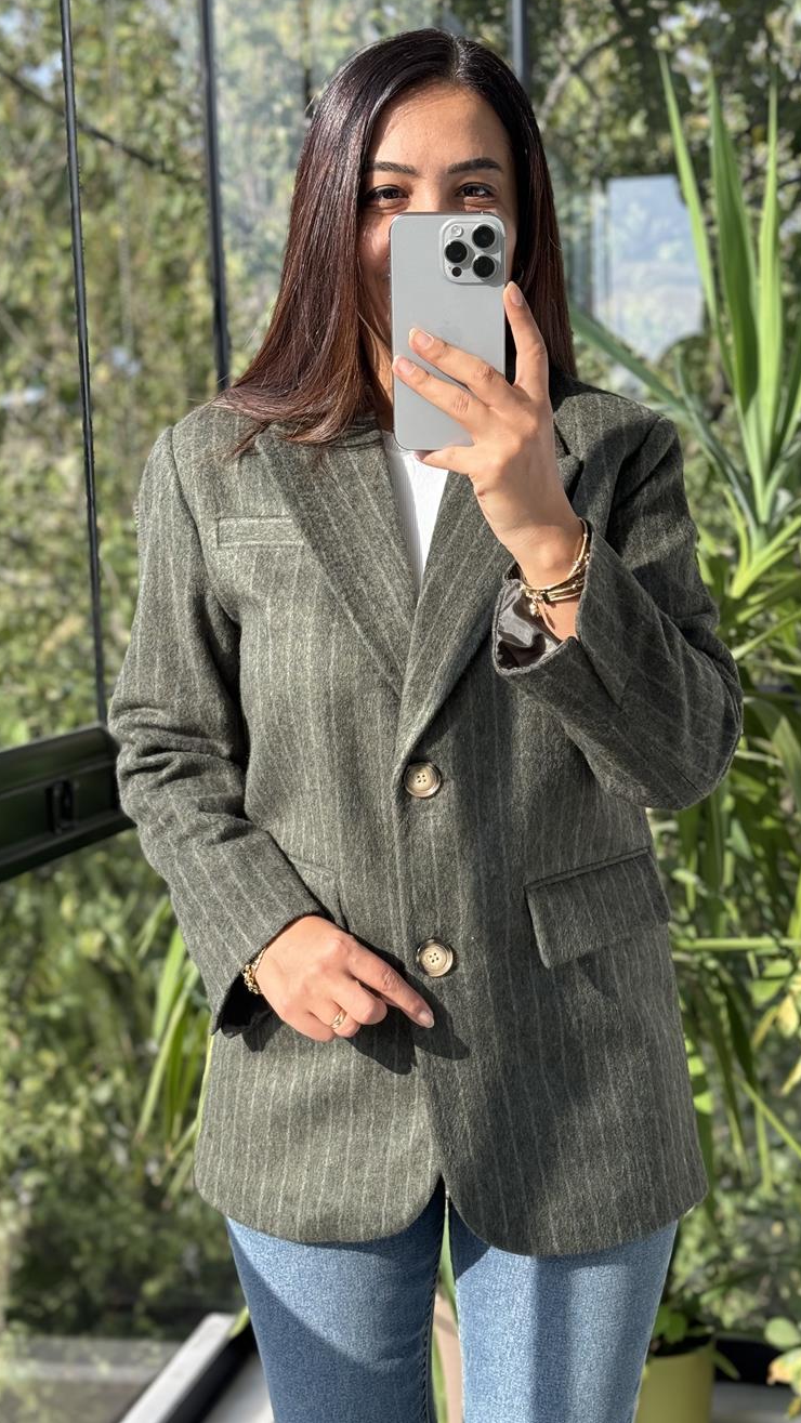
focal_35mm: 53
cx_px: 430
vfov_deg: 39.2
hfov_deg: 22.6
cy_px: 712
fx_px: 2001
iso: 64
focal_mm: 6.76
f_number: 1.78
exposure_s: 1/553
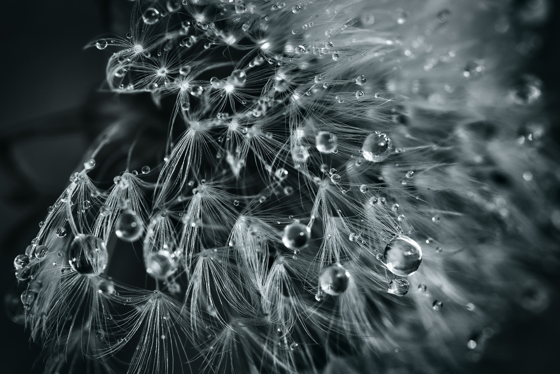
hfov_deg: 22.6
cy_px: 187
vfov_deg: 15.2
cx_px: 280
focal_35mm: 90
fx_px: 1400
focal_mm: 90
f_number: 7.1
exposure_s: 1/125
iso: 400
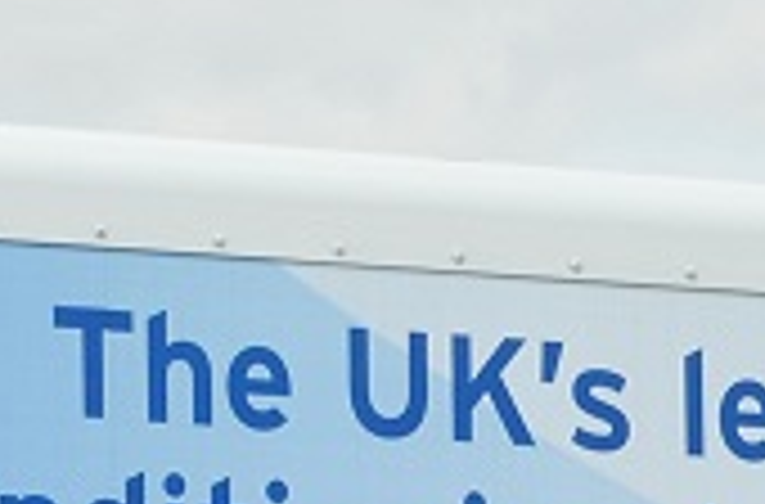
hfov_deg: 6.3
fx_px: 6682
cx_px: -922
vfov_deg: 4.2
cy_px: 1224
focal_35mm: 316
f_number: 9
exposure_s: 1/320
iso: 100
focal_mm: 29
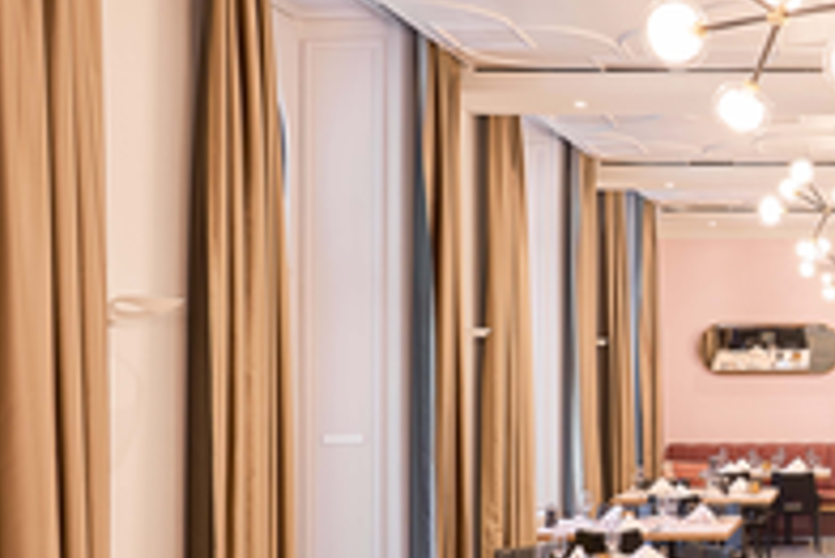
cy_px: 375
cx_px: 882
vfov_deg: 26.4
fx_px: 1184
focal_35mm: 51
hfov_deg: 34.4
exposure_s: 2
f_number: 8
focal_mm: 20
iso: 125
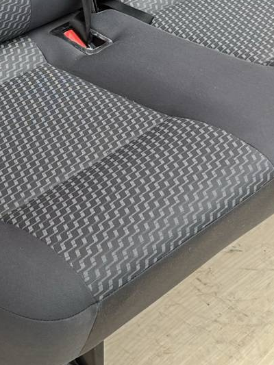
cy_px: 5
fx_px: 823
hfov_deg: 18.4
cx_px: 3
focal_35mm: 78
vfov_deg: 24.0
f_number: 1.6
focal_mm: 5.1
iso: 50
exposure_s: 1/537
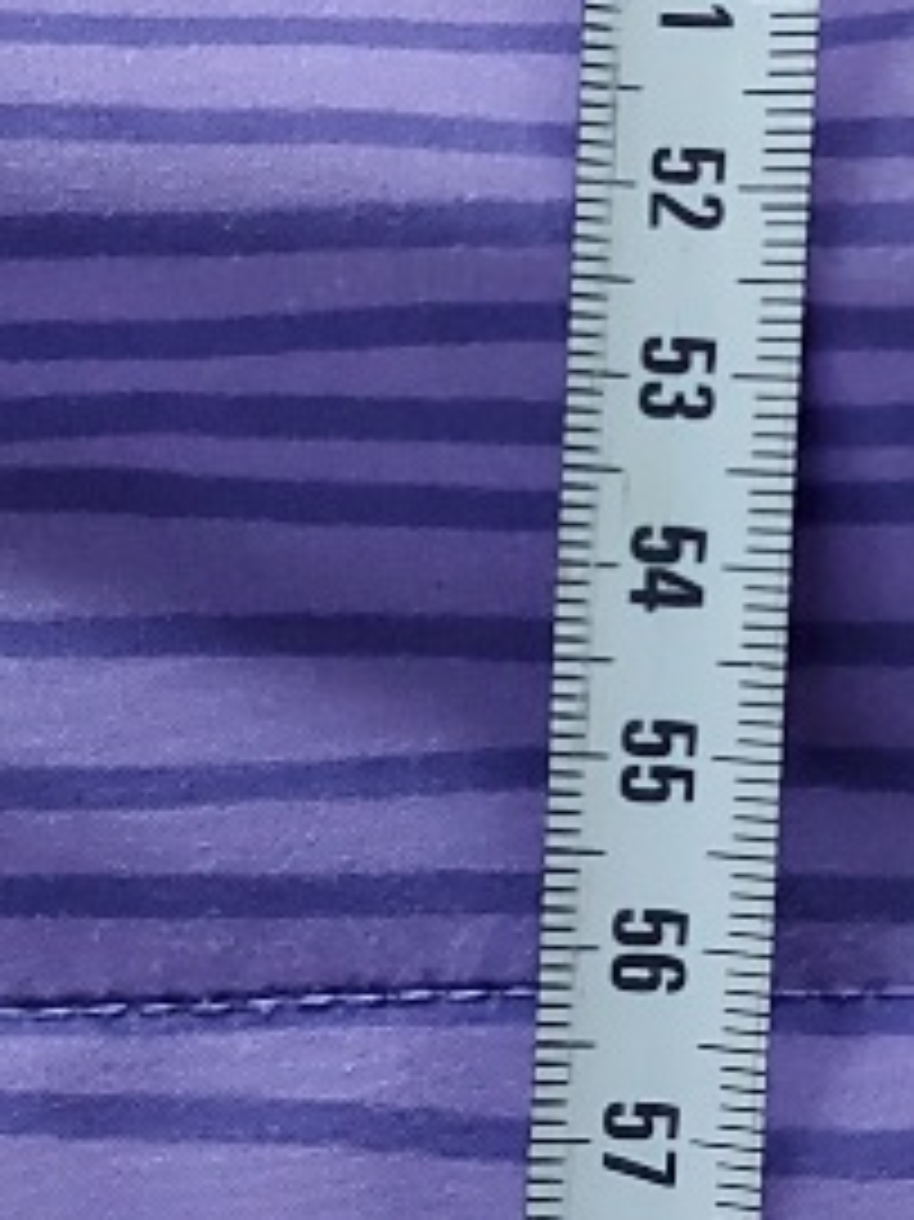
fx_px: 1656
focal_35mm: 47
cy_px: 914
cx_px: 660
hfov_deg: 30.5
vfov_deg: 39.4
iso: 320
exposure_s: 1/24
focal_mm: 5.23
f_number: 1.8
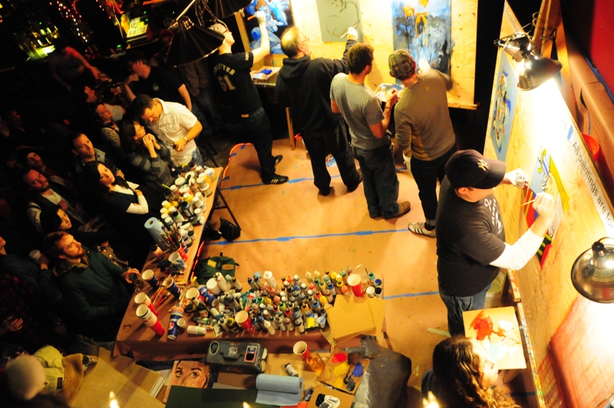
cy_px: 204
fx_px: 460
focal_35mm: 27
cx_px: 307
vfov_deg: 47.8
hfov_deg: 67.5
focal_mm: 18
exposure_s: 1/20
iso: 3200
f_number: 5.6
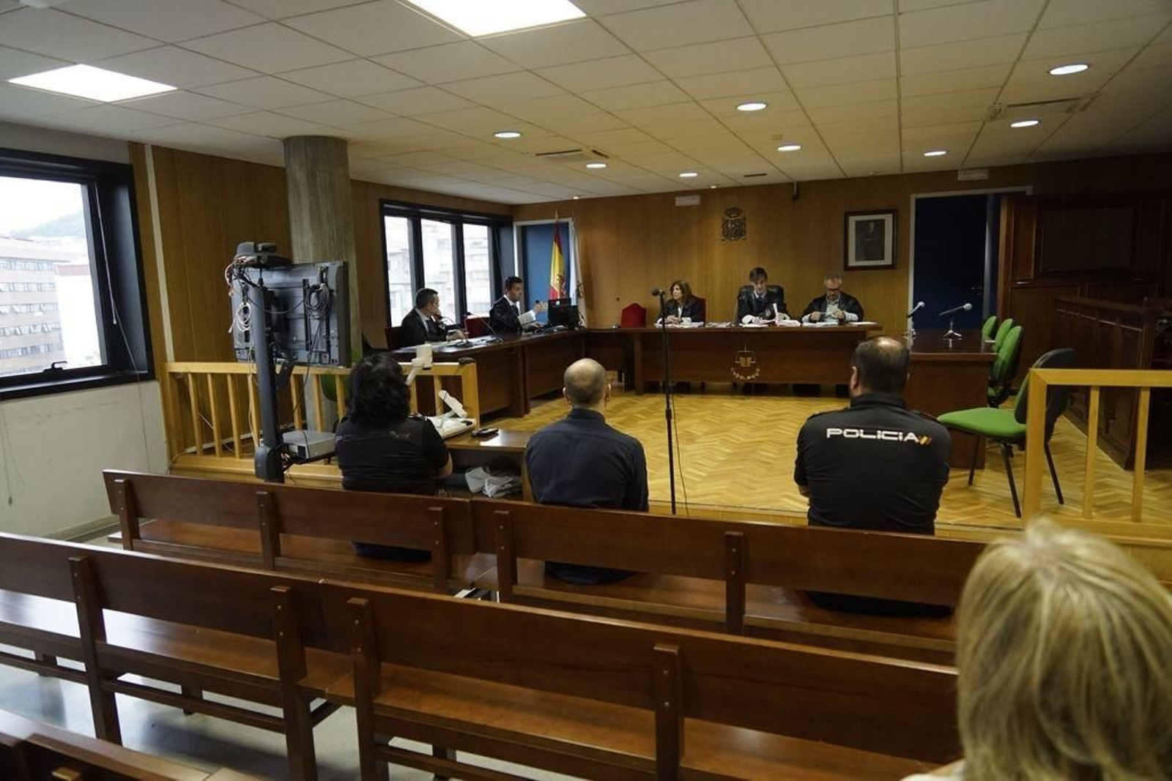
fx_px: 781
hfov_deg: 73.7
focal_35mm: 24
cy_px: 390
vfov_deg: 53.1
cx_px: 586
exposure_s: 1/125
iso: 1250
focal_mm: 16
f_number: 2.8
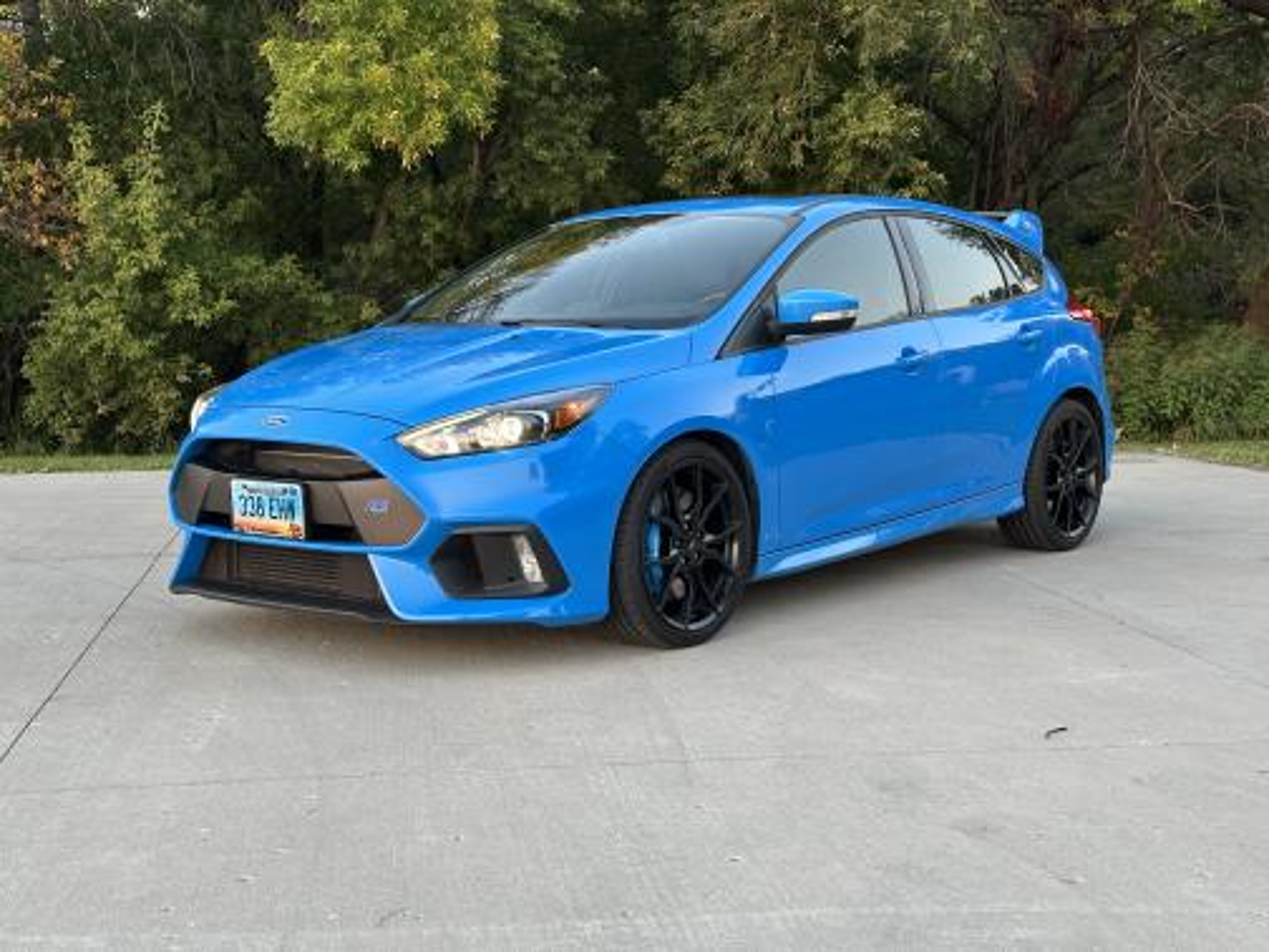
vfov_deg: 30.3
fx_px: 1760
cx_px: 634
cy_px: 476
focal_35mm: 48
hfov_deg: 39.7
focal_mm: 6.86
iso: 80
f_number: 1.78
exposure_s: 1/75
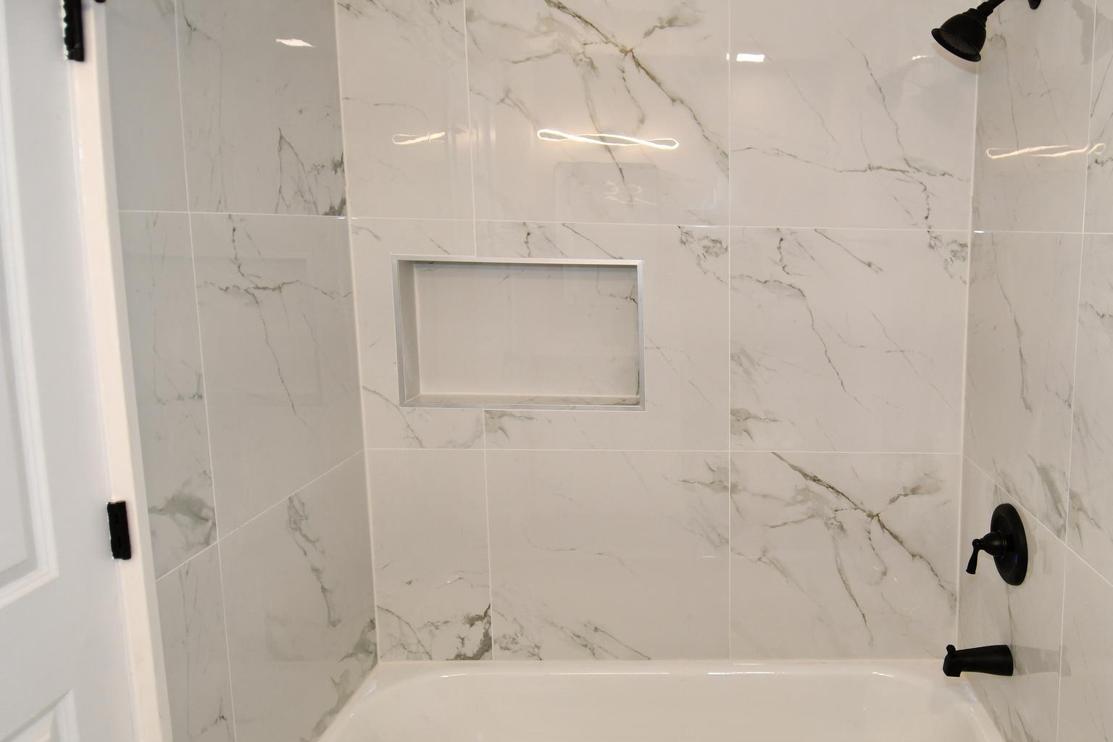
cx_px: 701
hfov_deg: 72.4
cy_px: 471
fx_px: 742
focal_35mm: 24
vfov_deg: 52.5
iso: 320
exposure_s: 1/60
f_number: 4
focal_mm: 12
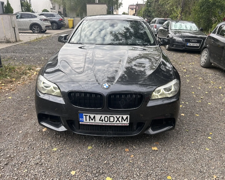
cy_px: 91
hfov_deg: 62.2
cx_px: 115
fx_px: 186
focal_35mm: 28
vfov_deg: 51.5
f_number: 1.5
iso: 50
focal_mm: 5.7
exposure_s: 1/723
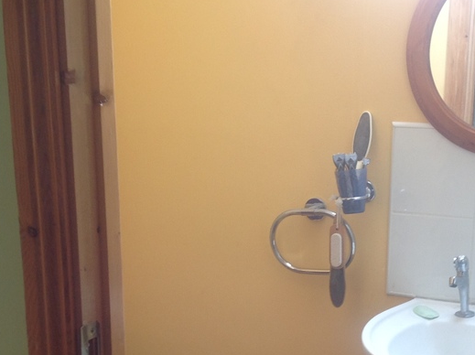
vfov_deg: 21.0
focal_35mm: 69
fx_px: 946
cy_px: 283
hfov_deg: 28.1
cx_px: 294
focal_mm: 4.28
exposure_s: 1/30
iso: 50
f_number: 2.4
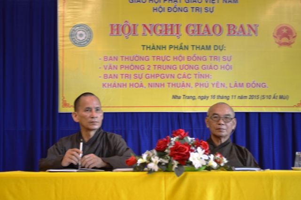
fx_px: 602
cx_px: 150
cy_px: 100
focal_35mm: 72
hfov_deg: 28.1
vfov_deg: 18.9
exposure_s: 1/20
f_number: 5.6
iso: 400
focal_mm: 48
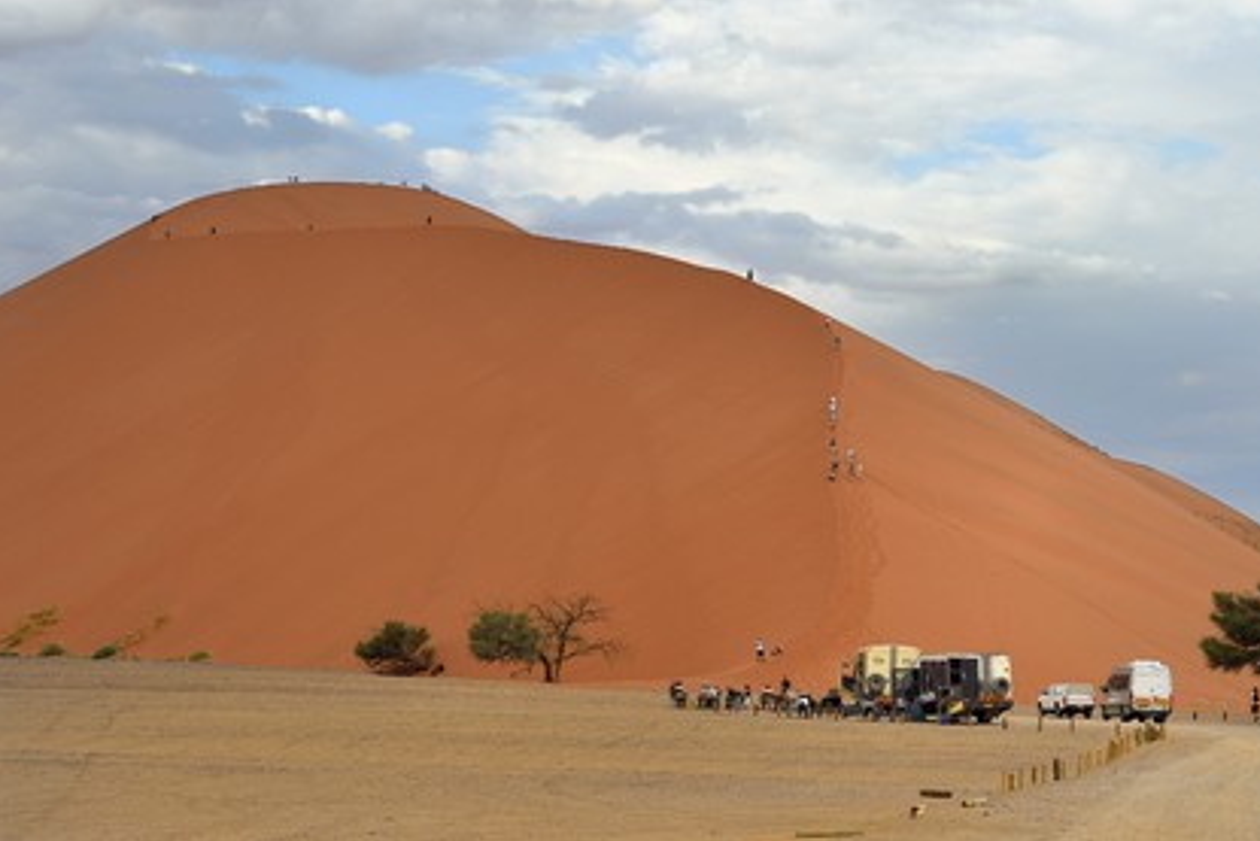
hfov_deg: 21.9
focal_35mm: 93
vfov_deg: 14.7
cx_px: 632
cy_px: 422
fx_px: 3256
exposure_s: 1/500
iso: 400
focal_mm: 92
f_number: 6.3
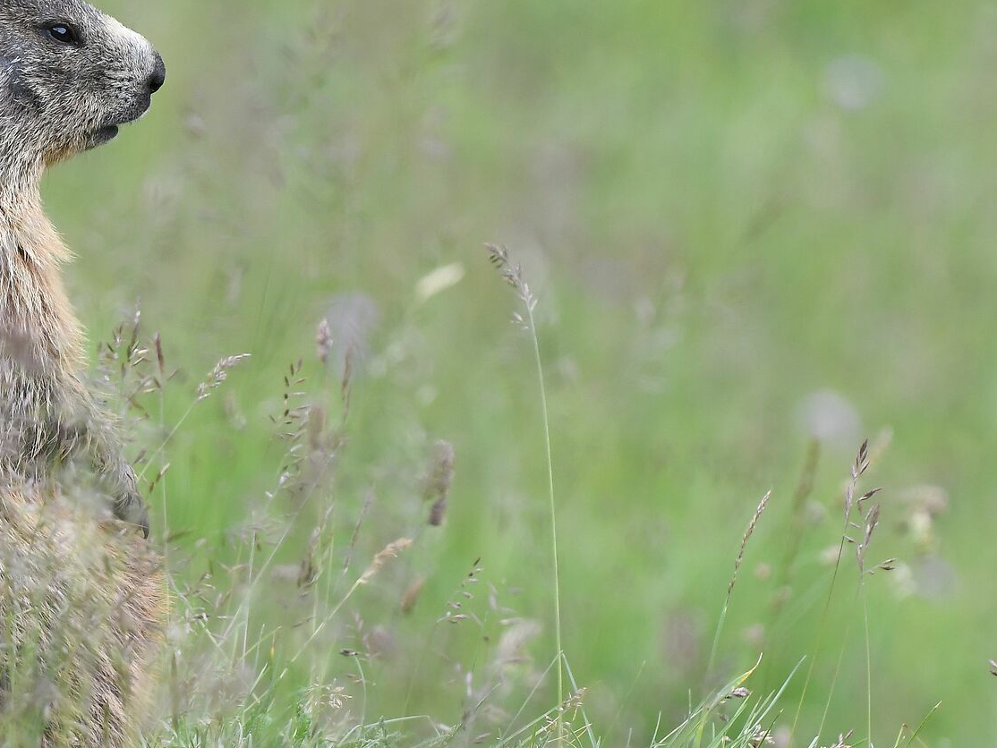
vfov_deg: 1.0
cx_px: 277
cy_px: 285
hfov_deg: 1.3
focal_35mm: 1553
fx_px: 44739
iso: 800
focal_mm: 500
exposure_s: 1/640
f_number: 7.1
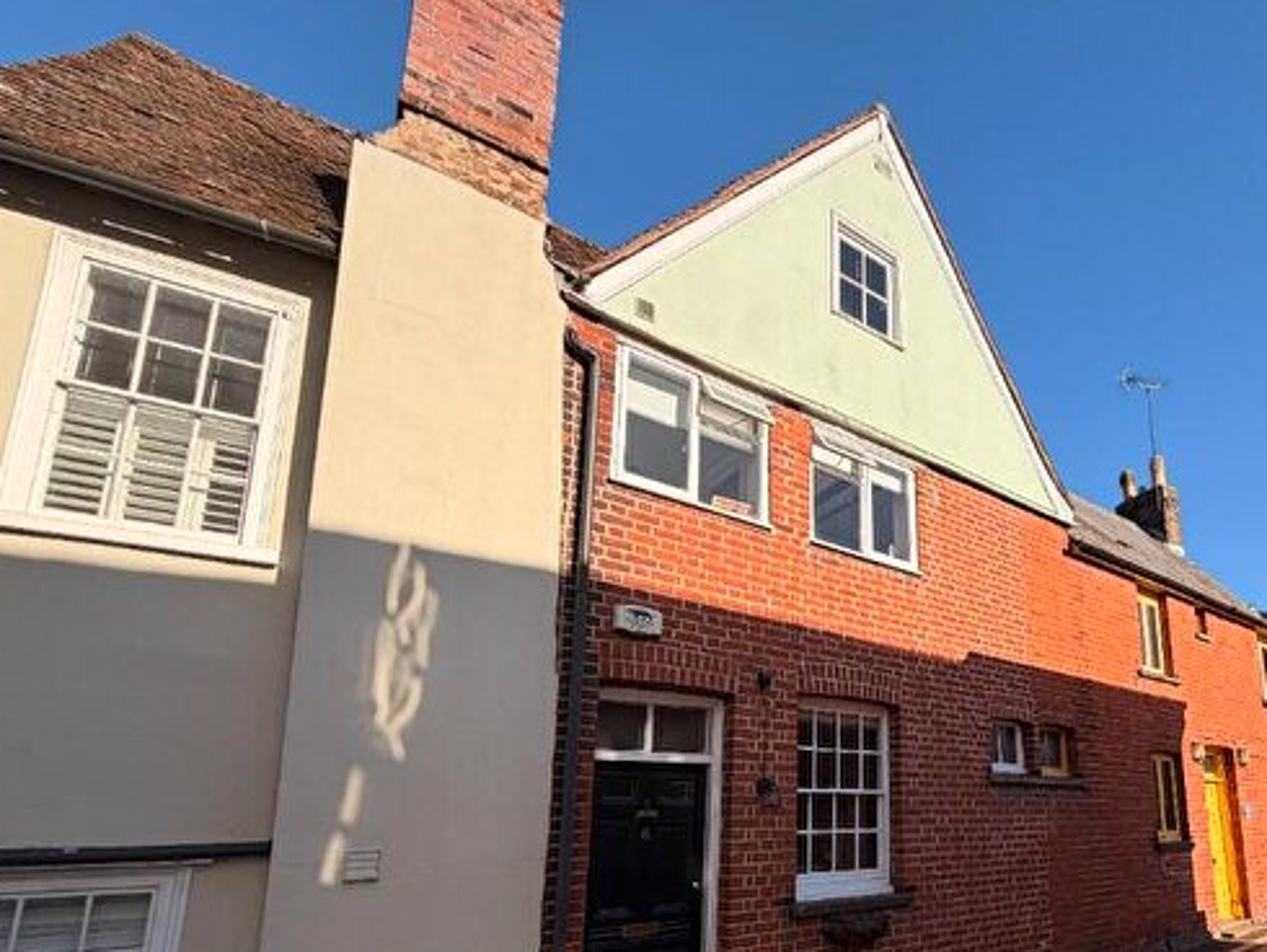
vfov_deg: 63.5
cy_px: 669
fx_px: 732
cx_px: 866
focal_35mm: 20
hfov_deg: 78.5
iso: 25
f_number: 2.2
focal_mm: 2.22
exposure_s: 1/770
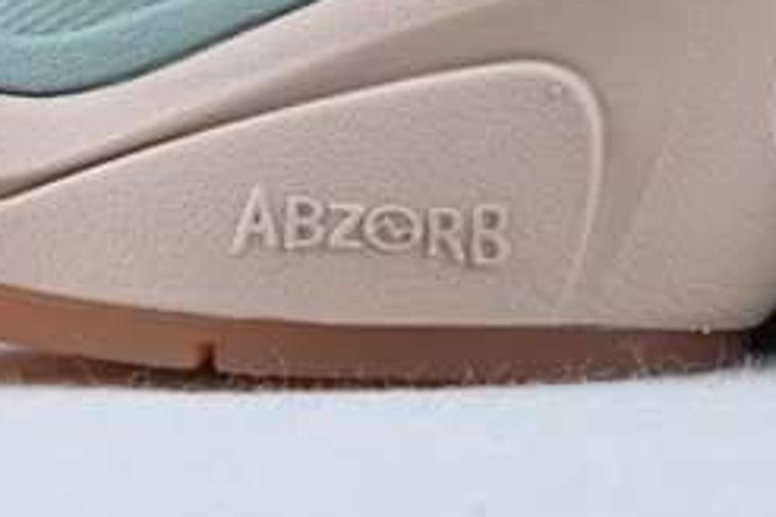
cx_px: 1268
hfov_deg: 8.4
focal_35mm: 238
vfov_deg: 5.7
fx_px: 5122
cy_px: -372
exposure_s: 1/50
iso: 100
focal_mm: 32.5
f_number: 5
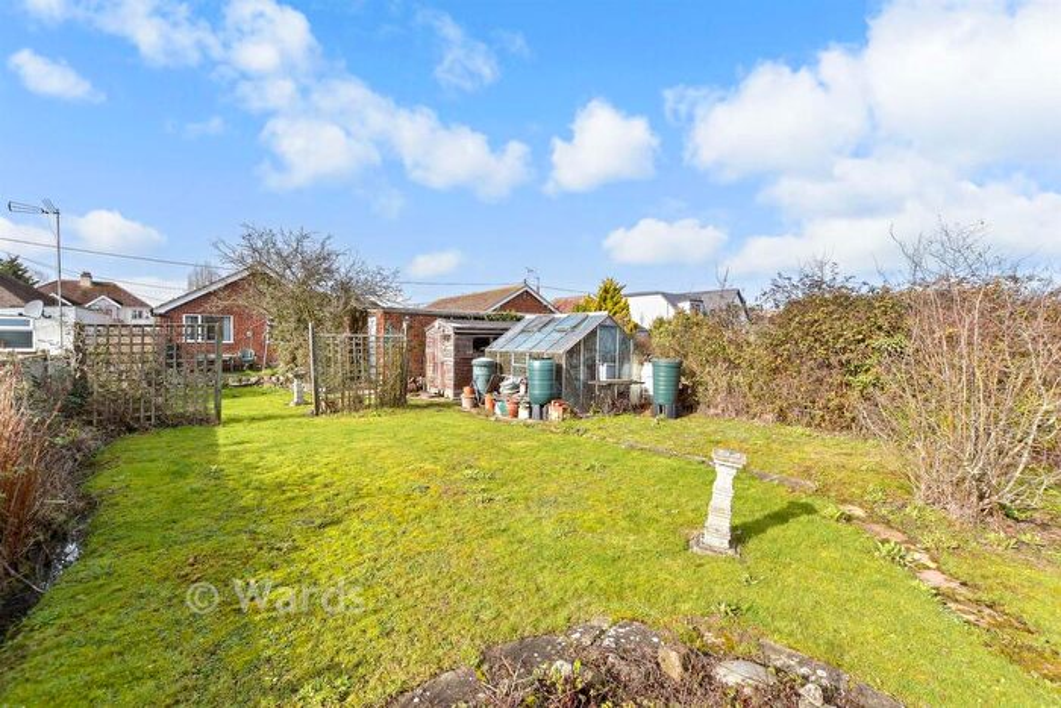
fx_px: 442
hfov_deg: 100.4
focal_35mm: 15
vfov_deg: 77.4
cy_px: 354
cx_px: 530
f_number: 6.3
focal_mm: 10
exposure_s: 1/200
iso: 160
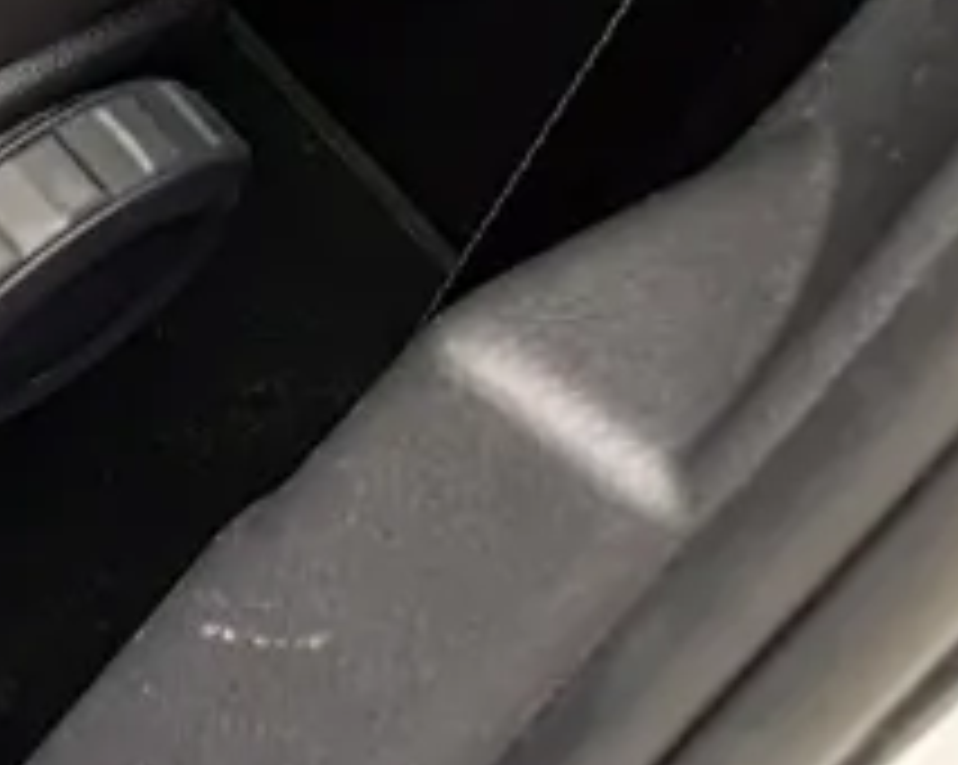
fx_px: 4306
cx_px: -2114
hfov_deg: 9.4
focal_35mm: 152
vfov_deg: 8.4
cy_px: -1580
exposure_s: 1/25
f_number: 1.65
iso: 200
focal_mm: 6.14
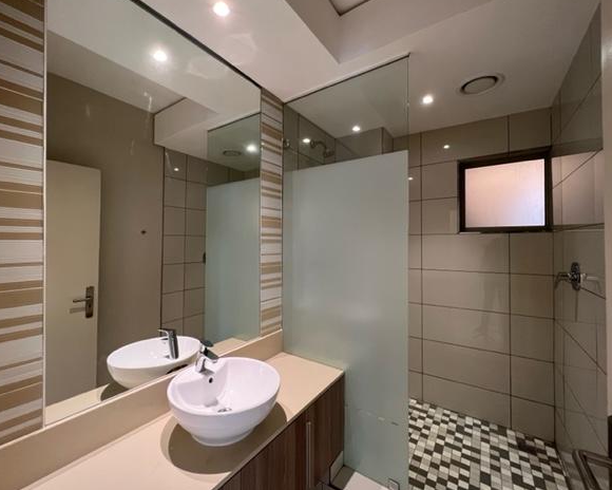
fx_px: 254
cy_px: 240
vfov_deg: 88.0
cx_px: 292
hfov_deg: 100.6
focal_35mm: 14
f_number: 1.8
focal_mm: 1.57
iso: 250
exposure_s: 1/50
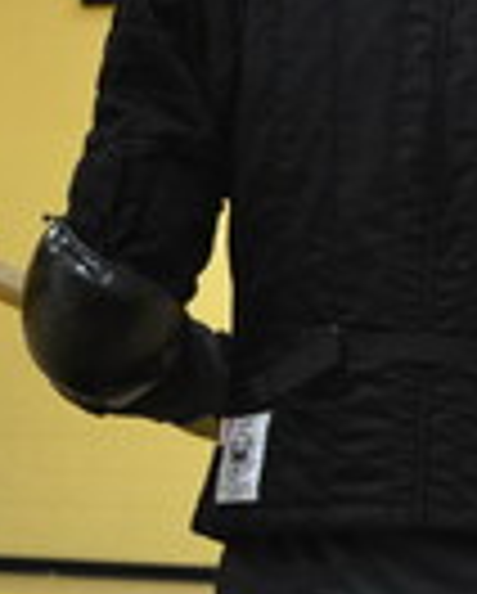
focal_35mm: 155
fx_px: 2729
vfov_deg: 12.4
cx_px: 446
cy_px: 245
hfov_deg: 9.9
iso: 1800
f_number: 4
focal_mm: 26
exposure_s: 1/60
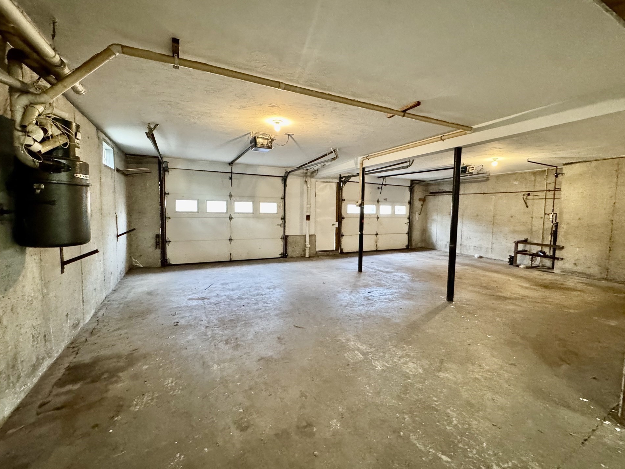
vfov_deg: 81.7
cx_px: 321
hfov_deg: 98.1
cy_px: 228
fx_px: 271
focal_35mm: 15
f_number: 2.2
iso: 800
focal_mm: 2.22
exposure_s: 1/60
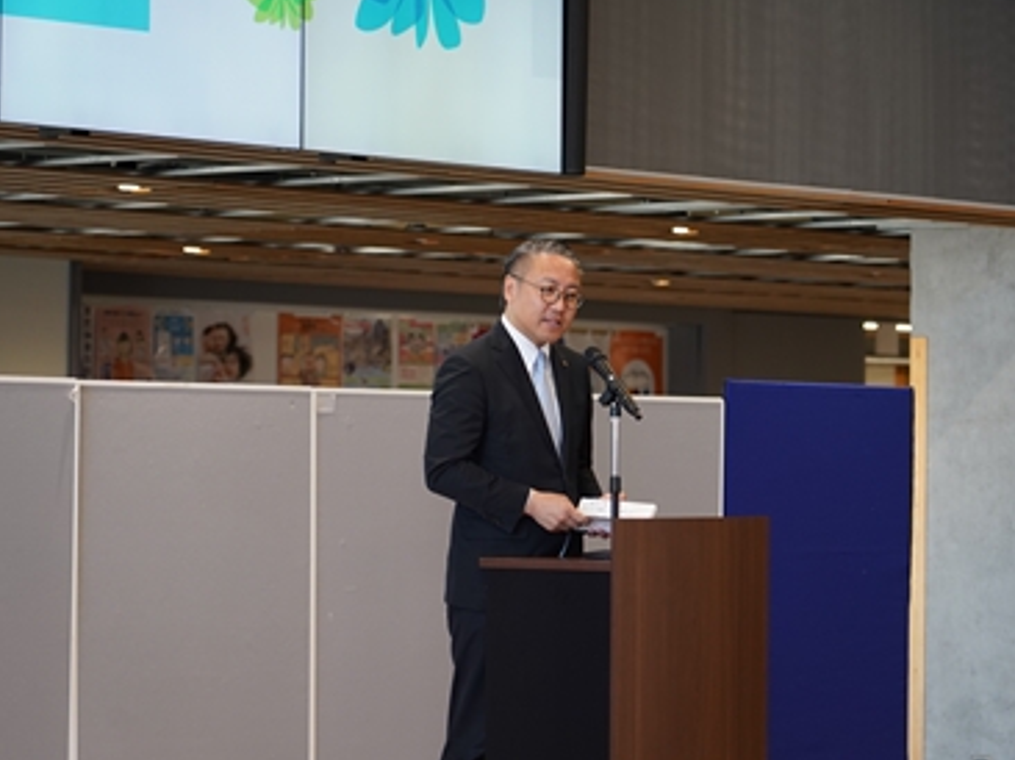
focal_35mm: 138
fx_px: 4044
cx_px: 549
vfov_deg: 10.7
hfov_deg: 14.3
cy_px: 329
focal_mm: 105
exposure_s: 1/125
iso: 1000
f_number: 4
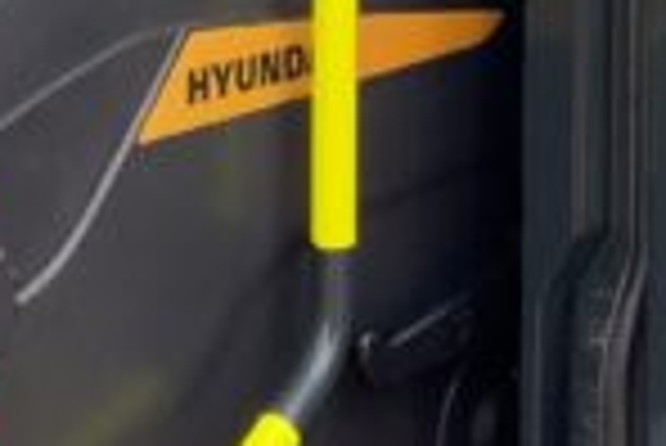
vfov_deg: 8.6
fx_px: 2833
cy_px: -363
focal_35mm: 153
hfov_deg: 13.4
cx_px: 189
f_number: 1.8
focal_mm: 3
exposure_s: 1/122
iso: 25
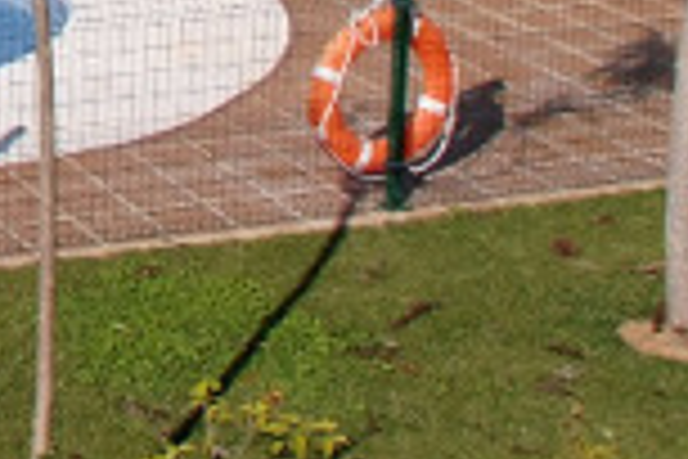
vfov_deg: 8.5
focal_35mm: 153
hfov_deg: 11.7
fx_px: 2924
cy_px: -486
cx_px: -773
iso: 125
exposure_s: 1/250
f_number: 9
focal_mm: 17
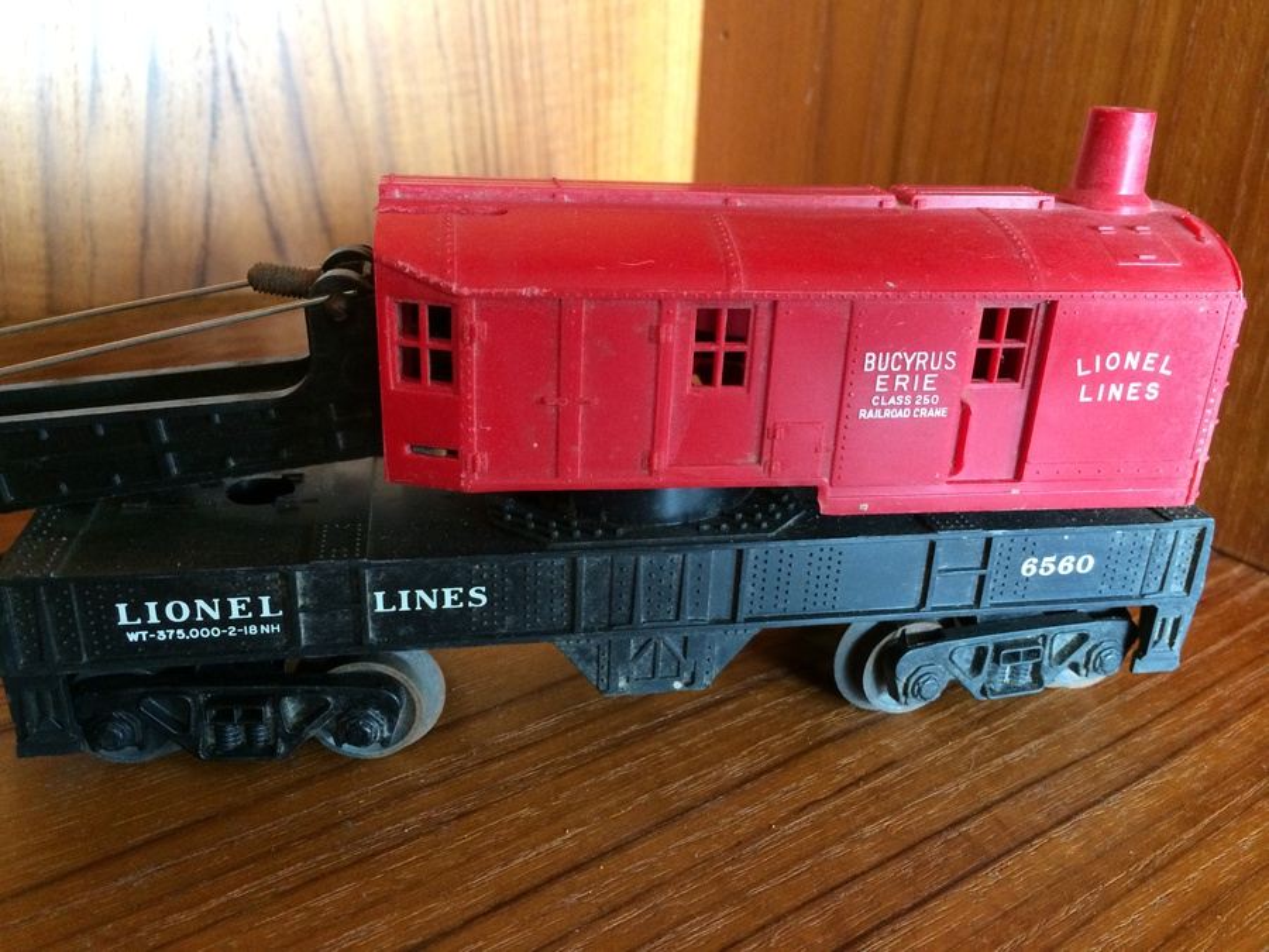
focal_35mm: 30
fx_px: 1100
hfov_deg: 60.0
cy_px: 476
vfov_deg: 46.8
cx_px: 634
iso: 250
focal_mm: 4.12
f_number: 2.2
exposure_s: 1/30
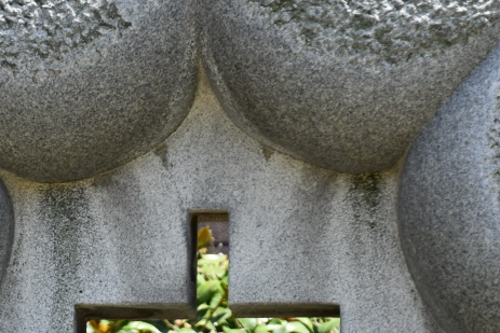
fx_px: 7266
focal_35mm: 523
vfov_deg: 2.6
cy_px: 318
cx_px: 237
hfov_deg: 3.9
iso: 800
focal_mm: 155
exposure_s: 1/2000
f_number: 6
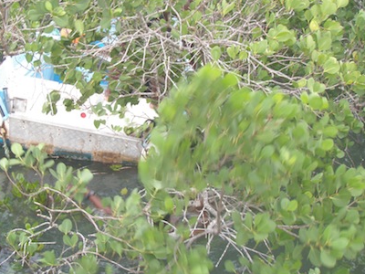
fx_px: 601
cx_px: 145
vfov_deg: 25.6
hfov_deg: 33.7
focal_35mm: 57
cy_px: 100
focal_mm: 6.7
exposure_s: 1/60
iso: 80
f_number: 3.5
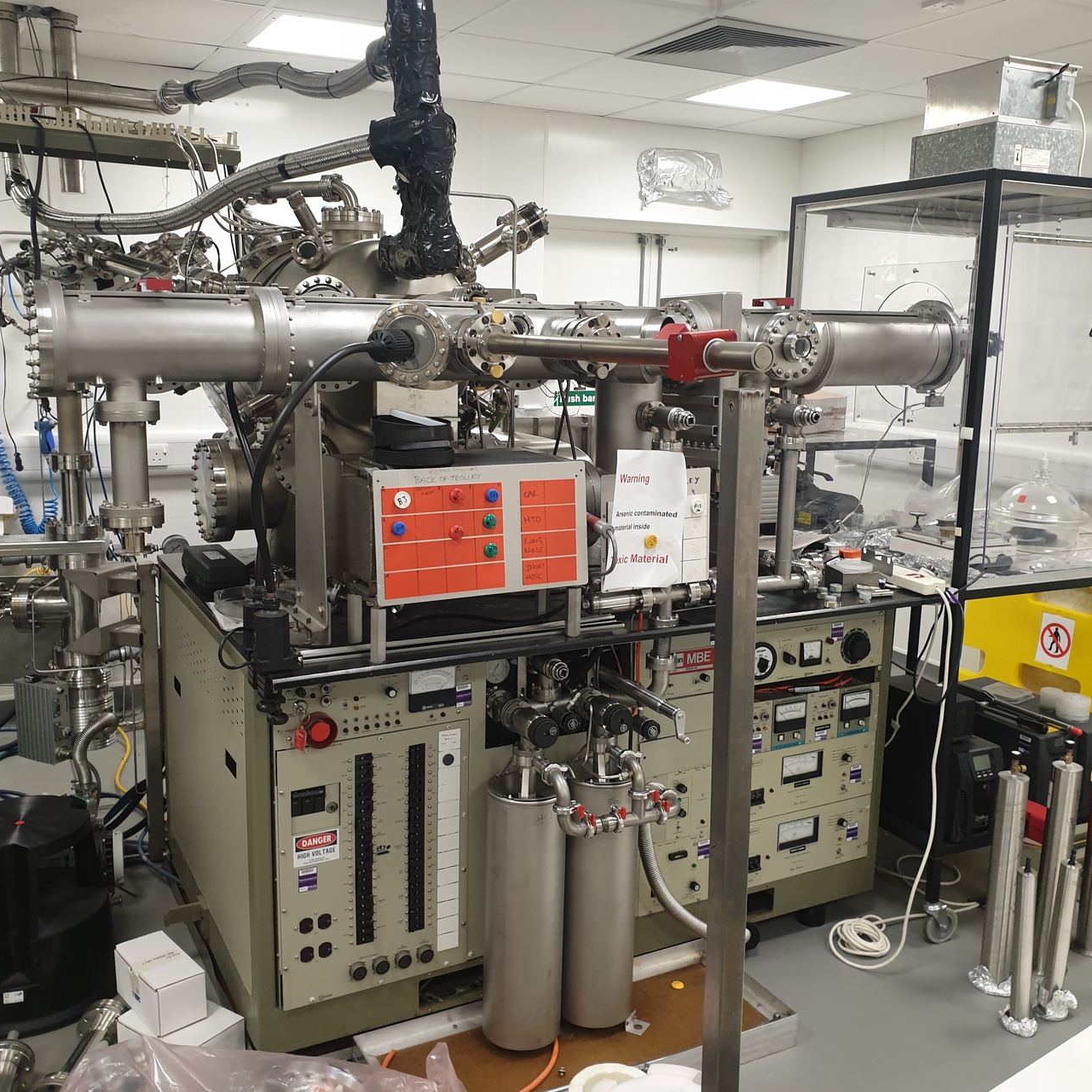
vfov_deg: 52.5
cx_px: 544
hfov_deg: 52.5
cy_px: 553
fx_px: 1106
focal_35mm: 31
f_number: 2.4
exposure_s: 1/50
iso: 160
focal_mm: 4.3
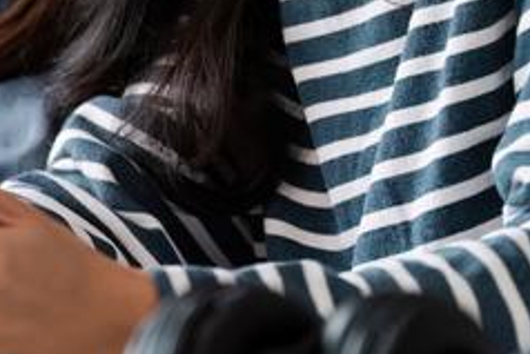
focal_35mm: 235
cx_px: 89
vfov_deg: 5.8
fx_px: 3462
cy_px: -132
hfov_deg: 8.7
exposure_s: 1/500
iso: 1000
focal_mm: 70
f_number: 2.8
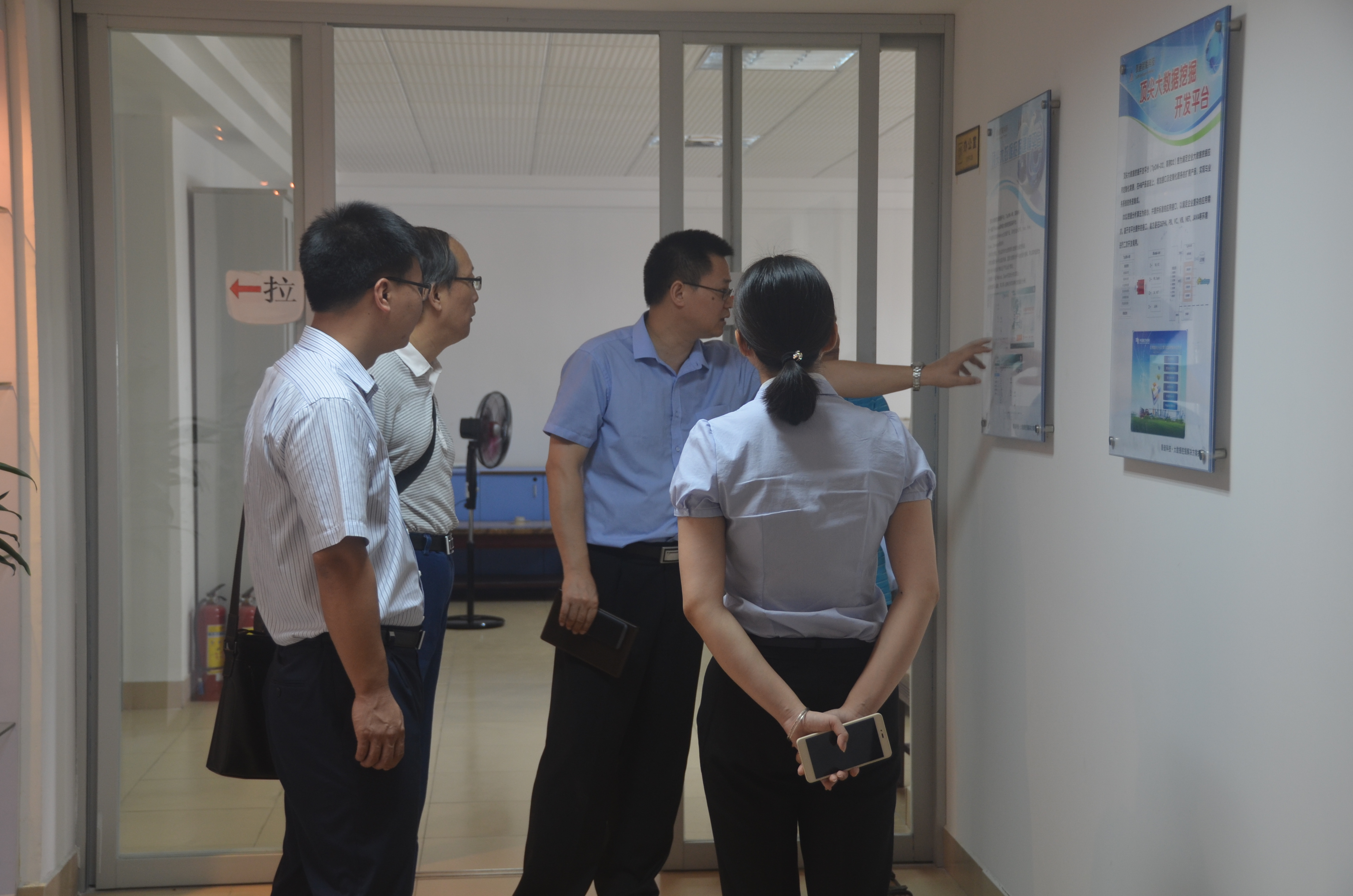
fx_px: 2025
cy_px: 448
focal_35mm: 54
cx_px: 676
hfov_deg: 36.9
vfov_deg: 25.0
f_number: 4.2
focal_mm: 36
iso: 320
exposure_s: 1/13
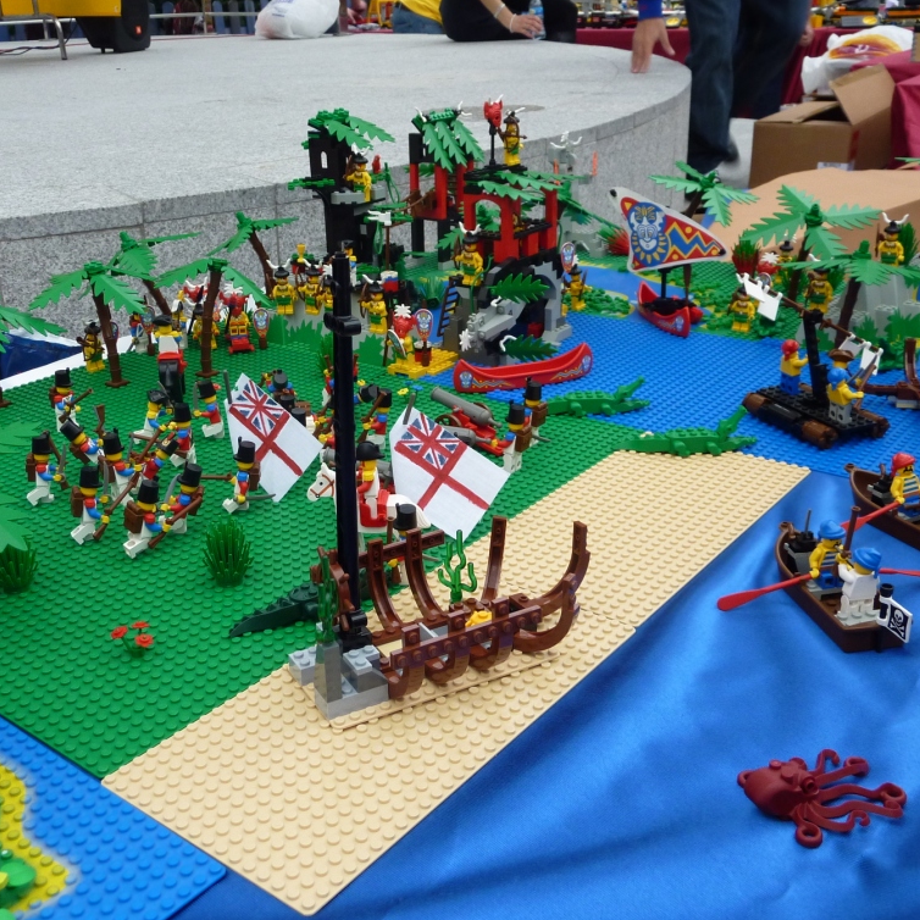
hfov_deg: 45.9
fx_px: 1082
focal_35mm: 36
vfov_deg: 46.0
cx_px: 383
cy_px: 459
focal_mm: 5
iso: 200
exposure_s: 1/30
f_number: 3.4
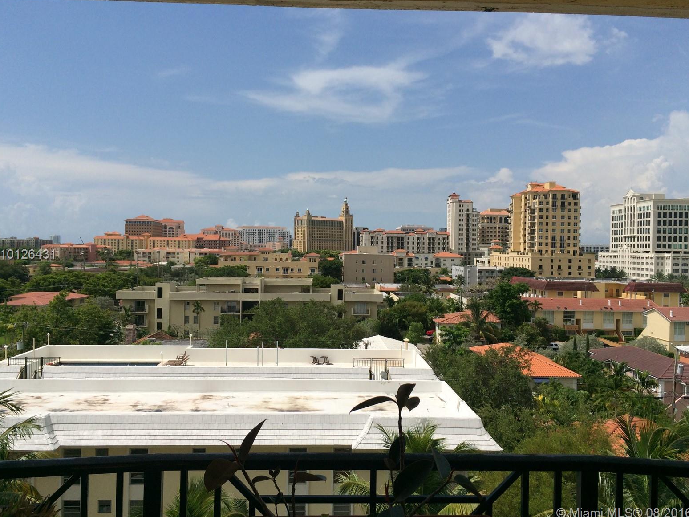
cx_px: 345
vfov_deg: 45.4
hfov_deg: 58.4
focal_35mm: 31
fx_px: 617
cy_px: 255
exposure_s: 1/5128
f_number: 2.2
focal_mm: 4.12
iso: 40
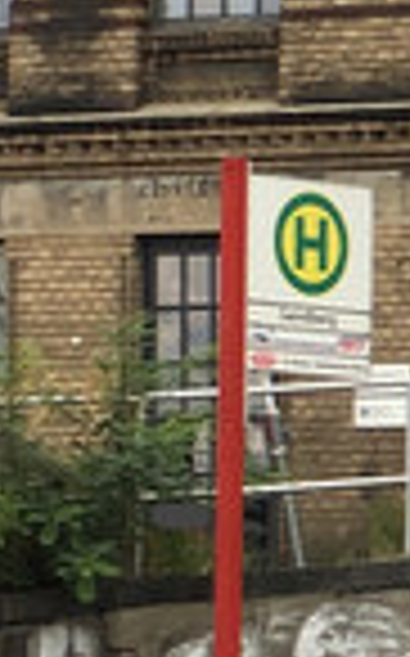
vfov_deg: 5.4
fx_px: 6897
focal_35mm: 385
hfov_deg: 3.4
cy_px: -54
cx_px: -559
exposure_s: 1/121
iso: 32
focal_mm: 6.6
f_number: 2.8
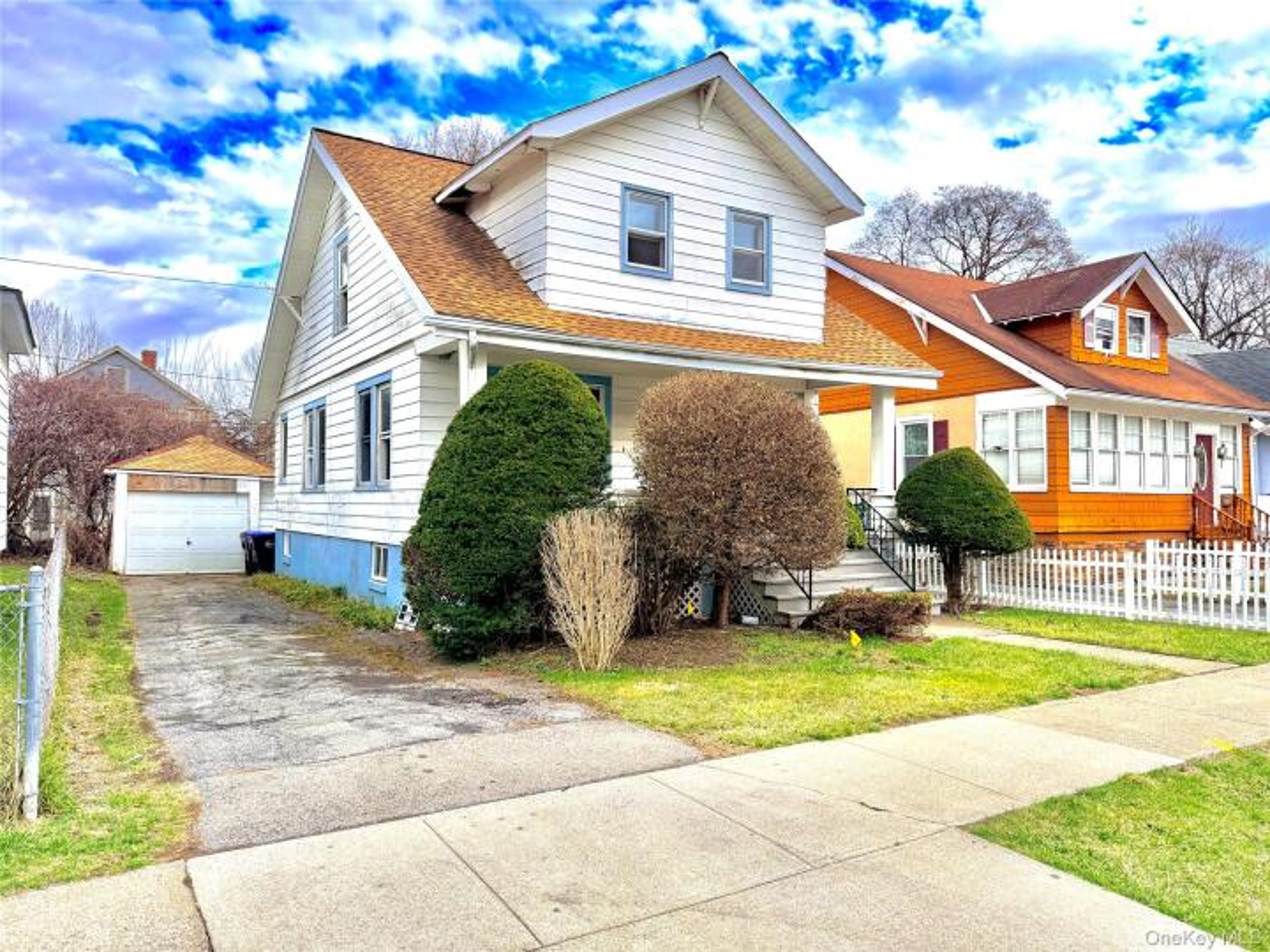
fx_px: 881
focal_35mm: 24
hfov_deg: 71.6
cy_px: 476
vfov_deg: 56.8
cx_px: 635
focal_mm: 6.76
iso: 125
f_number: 1.78
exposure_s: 1/3584
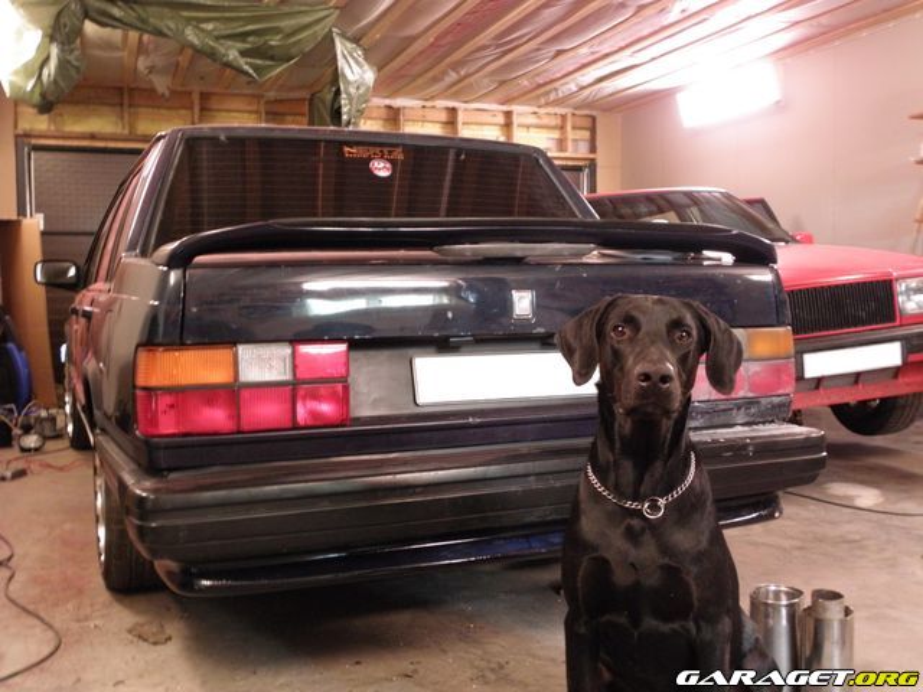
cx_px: 462
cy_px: 346
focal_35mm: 37
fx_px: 987
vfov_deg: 38.7
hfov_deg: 50.1
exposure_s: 1/6
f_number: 3.2
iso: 400
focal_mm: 6.64
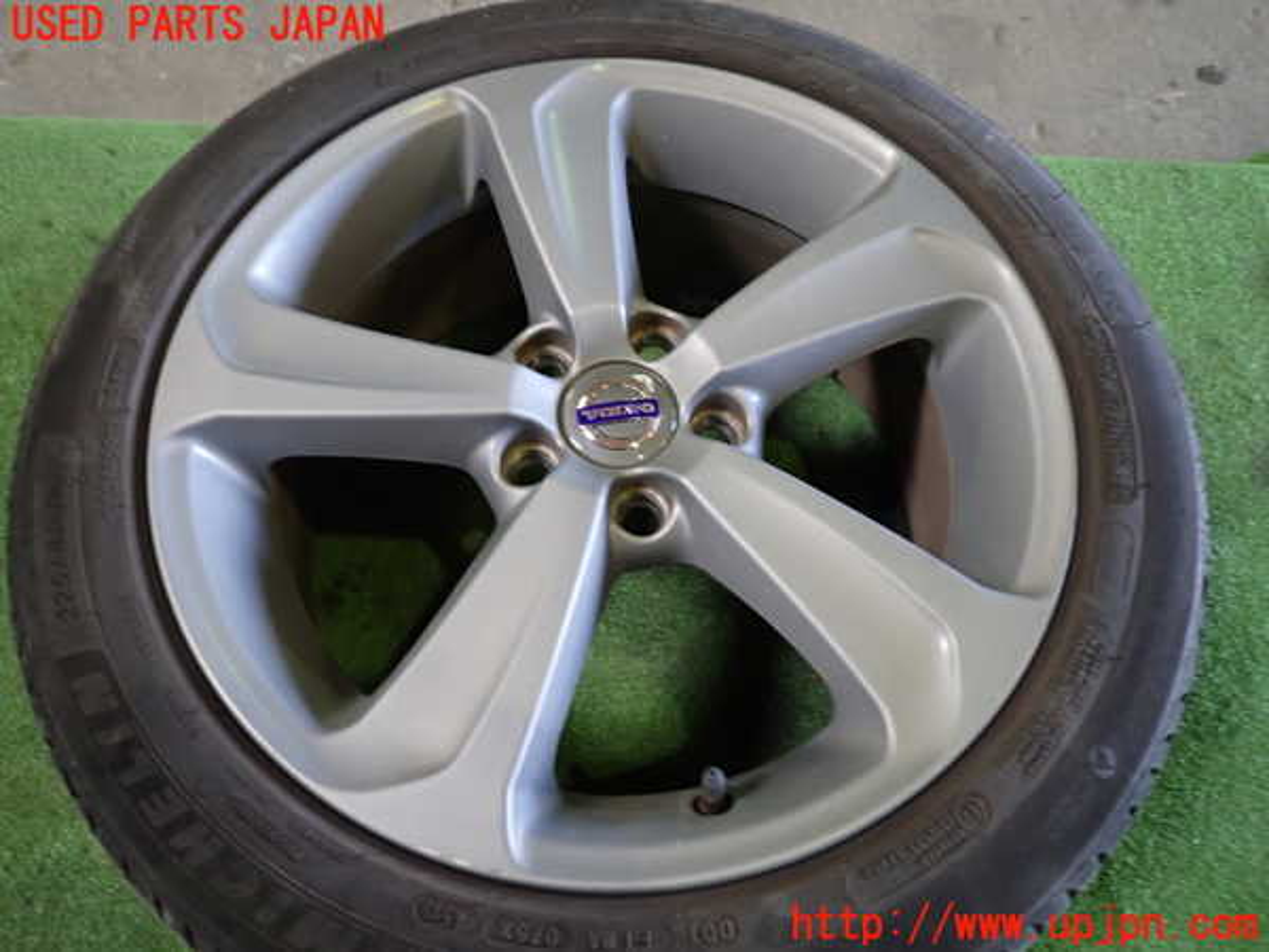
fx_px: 916
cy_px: 476
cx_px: 634
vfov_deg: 54.9
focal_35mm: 25
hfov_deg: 69.4
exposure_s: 1/30
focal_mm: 4.5
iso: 250
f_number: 2
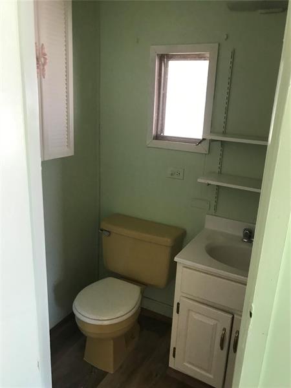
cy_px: 194
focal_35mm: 28
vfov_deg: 63.4
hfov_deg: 49.7
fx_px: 314
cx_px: 146
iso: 32
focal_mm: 3.99
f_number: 1.8
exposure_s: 1/30
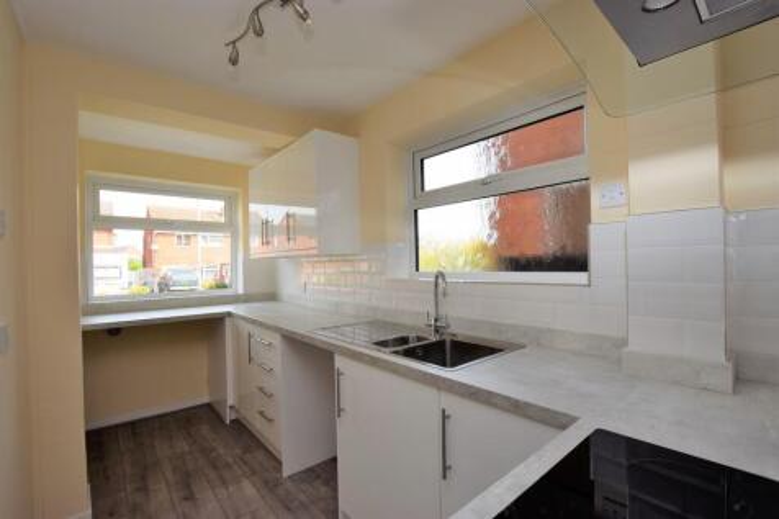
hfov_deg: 100.4
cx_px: 390
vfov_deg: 77.3
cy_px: 260
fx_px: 324
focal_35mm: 15
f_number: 5.6
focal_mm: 10
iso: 160
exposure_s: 1/125
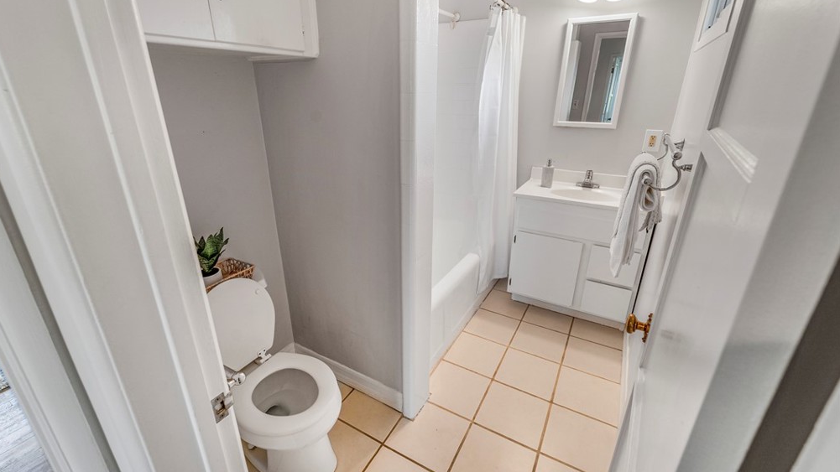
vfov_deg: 70.5
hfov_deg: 103.0
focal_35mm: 15
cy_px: 222
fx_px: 334
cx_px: 412
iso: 125
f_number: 8
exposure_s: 1/5
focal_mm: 14
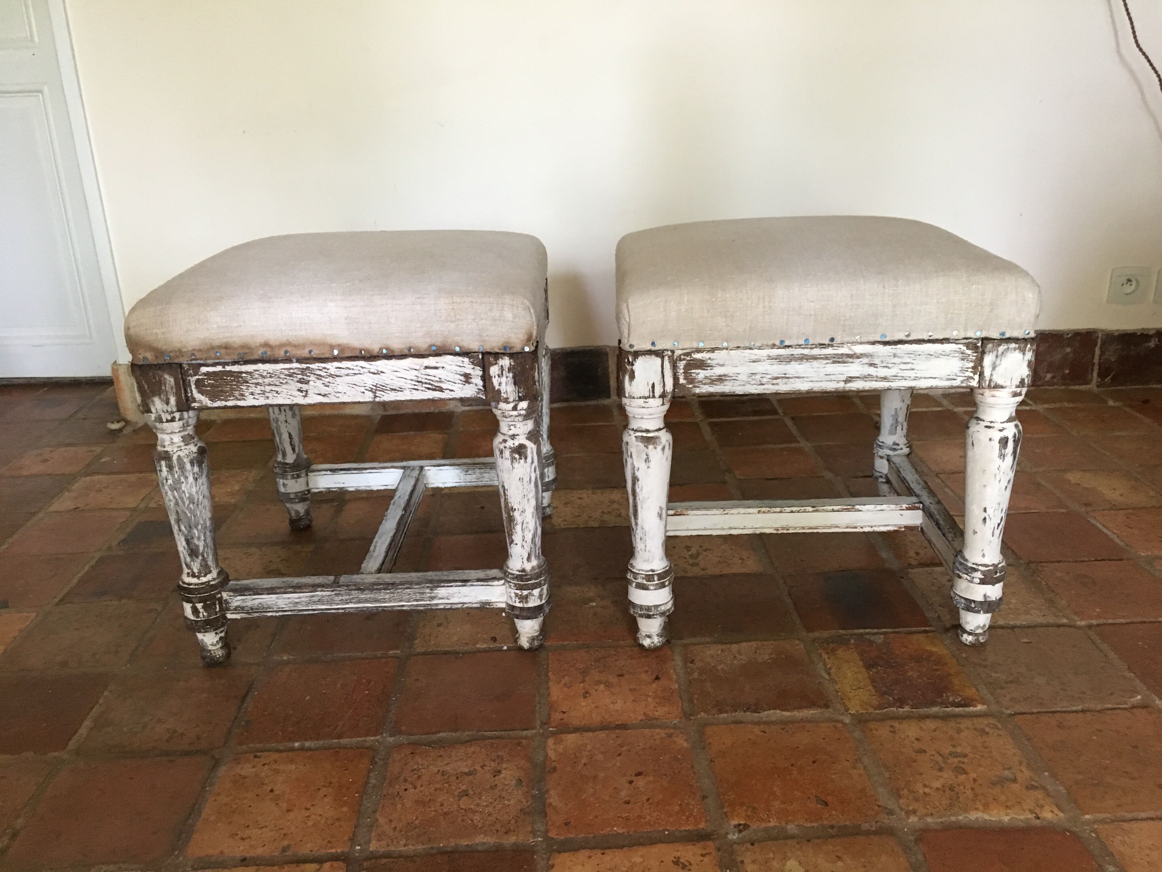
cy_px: 436
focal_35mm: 29
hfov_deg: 61.7
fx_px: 973
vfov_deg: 48.2
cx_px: 581
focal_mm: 4.15
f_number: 2.2
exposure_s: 1/25
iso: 200
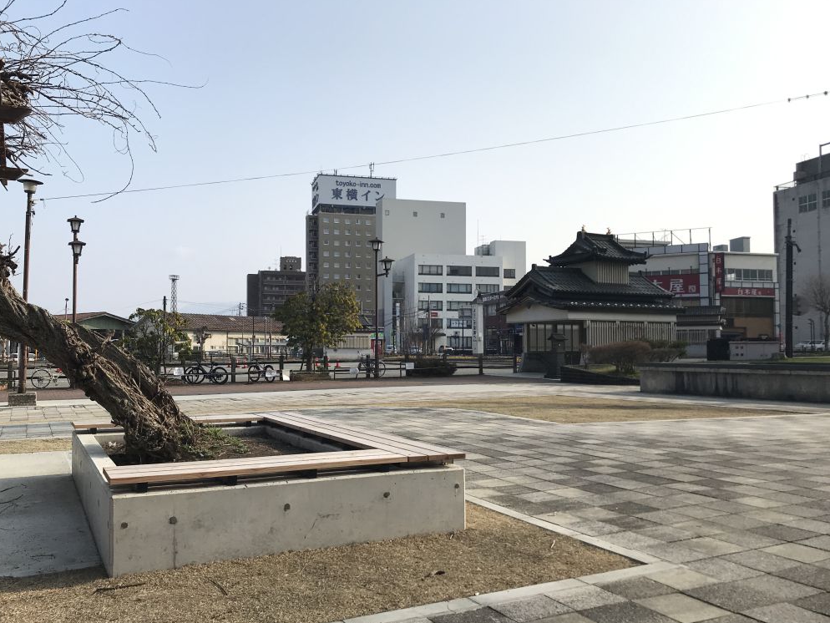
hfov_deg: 59.9
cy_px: 328
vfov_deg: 46.8
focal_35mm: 30
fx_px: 719
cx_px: 386
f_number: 1.8
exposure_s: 1/3546
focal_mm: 3.99
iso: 20
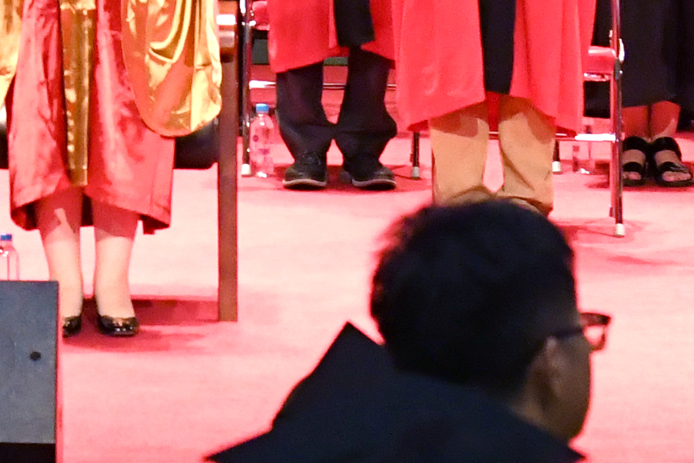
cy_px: -117
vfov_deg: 3.7
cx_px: -152
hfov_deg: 5.6
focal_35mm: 366
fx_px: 7055
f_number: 4
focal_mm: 48
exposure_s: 1/250
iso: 3200
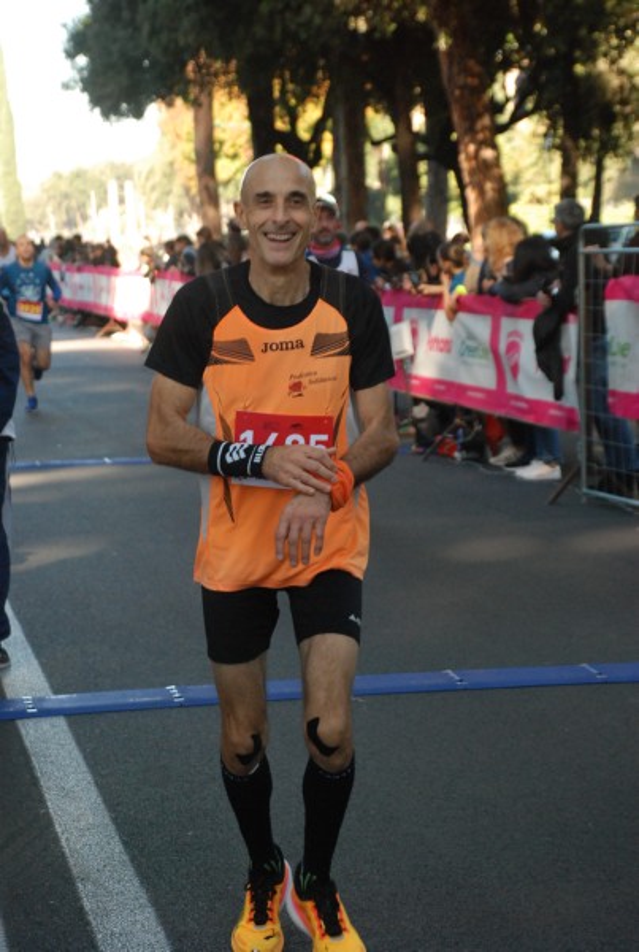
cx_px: 320
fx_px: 2463
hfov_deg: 14.8
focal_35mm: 93
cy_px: 476
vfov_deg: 21.9
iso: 1000
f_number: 5.3
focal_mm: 62
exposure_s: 1/320
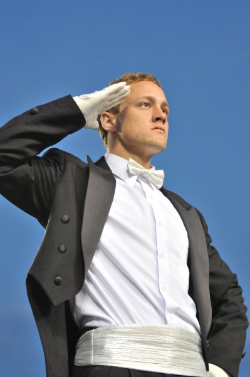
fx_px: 1174
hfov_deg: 12.2
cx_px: 125
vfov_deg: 18.2
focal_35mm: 112
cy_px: 188
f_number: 2.8
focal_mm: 75
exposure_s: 1/250
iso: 1600
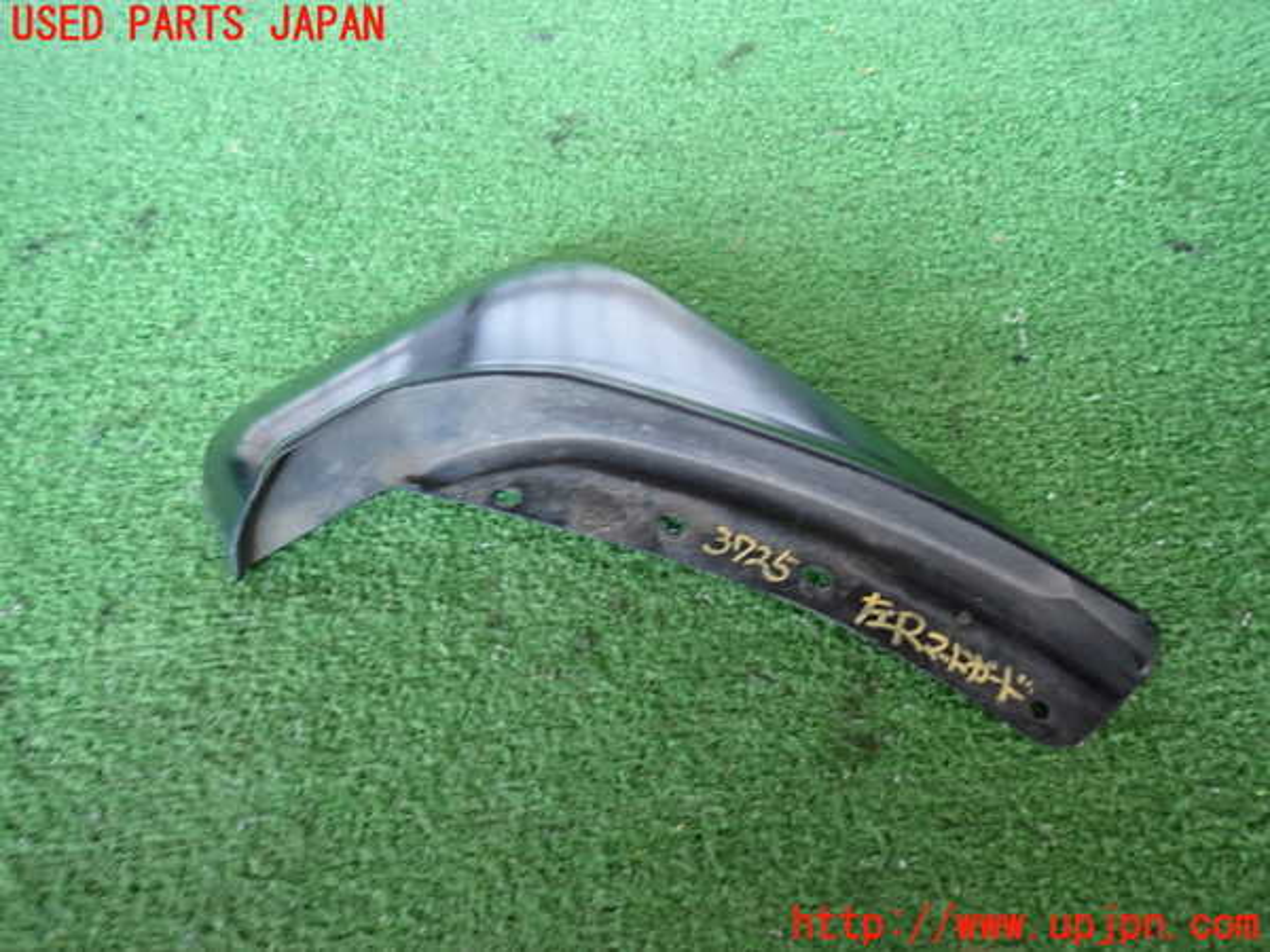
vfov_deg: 54.9
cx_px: 635
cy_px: 476
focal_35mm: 25
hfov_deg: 69.4
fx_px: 917
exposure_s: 1/30
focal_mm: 4.5
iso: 250
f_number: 2
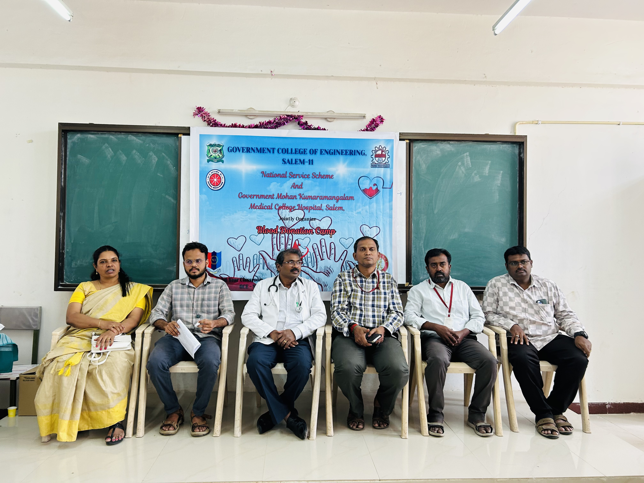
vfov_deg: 53.1
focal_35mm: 26
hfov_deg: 67.3
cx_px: 322
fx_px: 484
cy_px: 242
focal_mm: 5.7
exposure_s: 1/50
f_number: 1.5
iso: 100
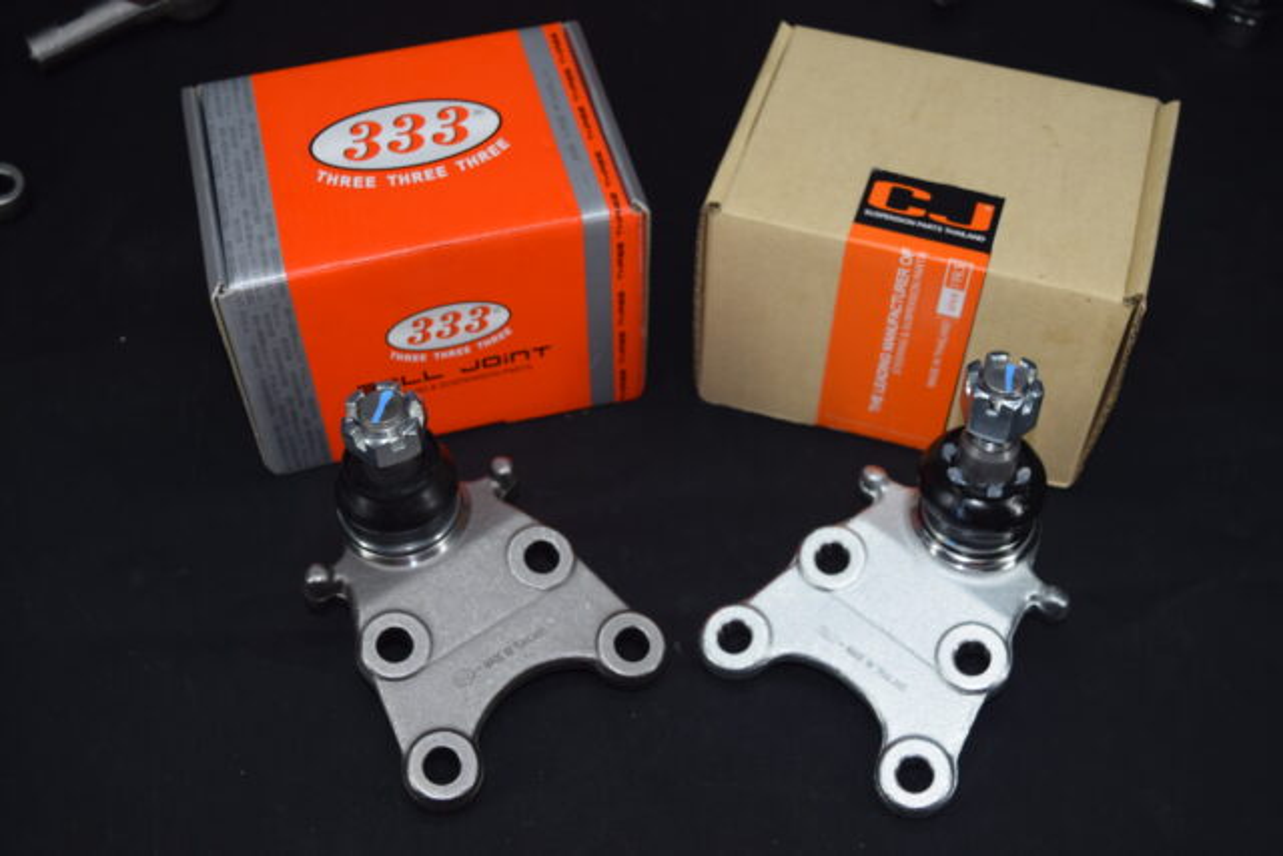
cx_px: 642
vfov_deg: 29.9
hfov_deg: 43.6
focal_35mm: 45
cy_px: 428
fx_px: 1604
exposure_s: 1/125
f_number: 5.6
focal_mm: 30
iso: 220
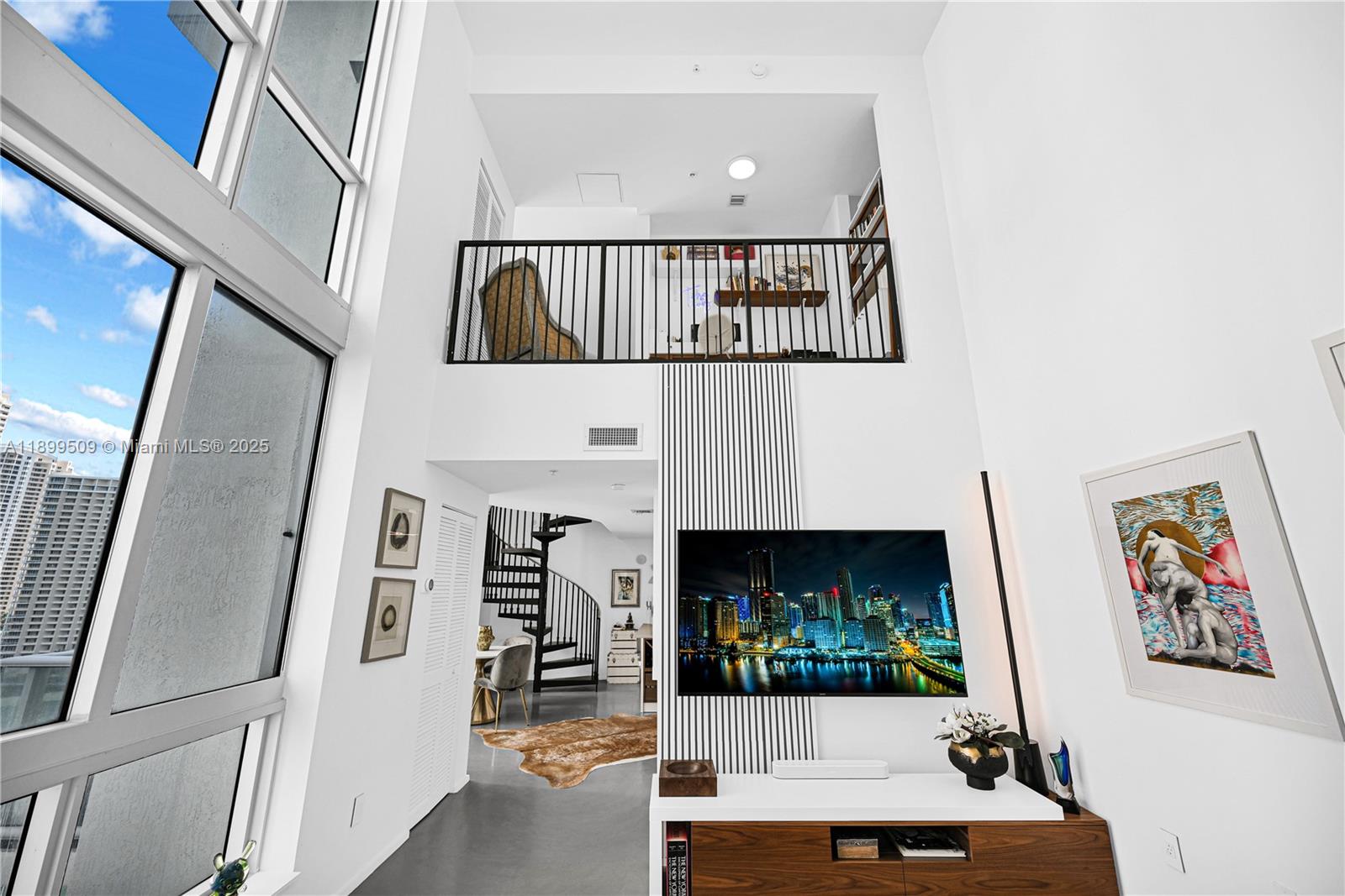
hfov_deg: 104.2
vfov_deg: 81.2
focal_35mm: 14
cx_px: 672
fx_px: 523
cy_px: 448
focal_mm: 14
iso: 100
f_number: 5
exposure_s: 1/100
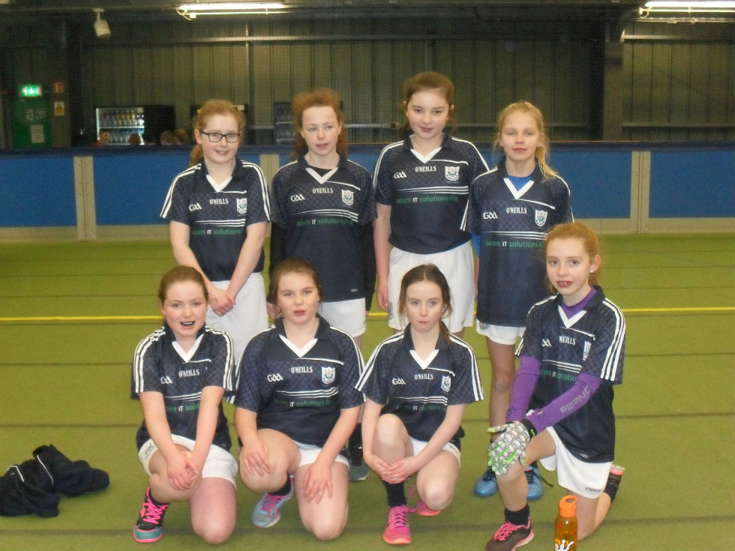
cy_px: 276
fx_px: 892
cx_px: 368
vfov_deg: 34.3
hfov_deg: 44.8
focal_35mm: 42
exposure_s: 1/45
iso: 400
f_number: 3.6
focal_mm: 7.5
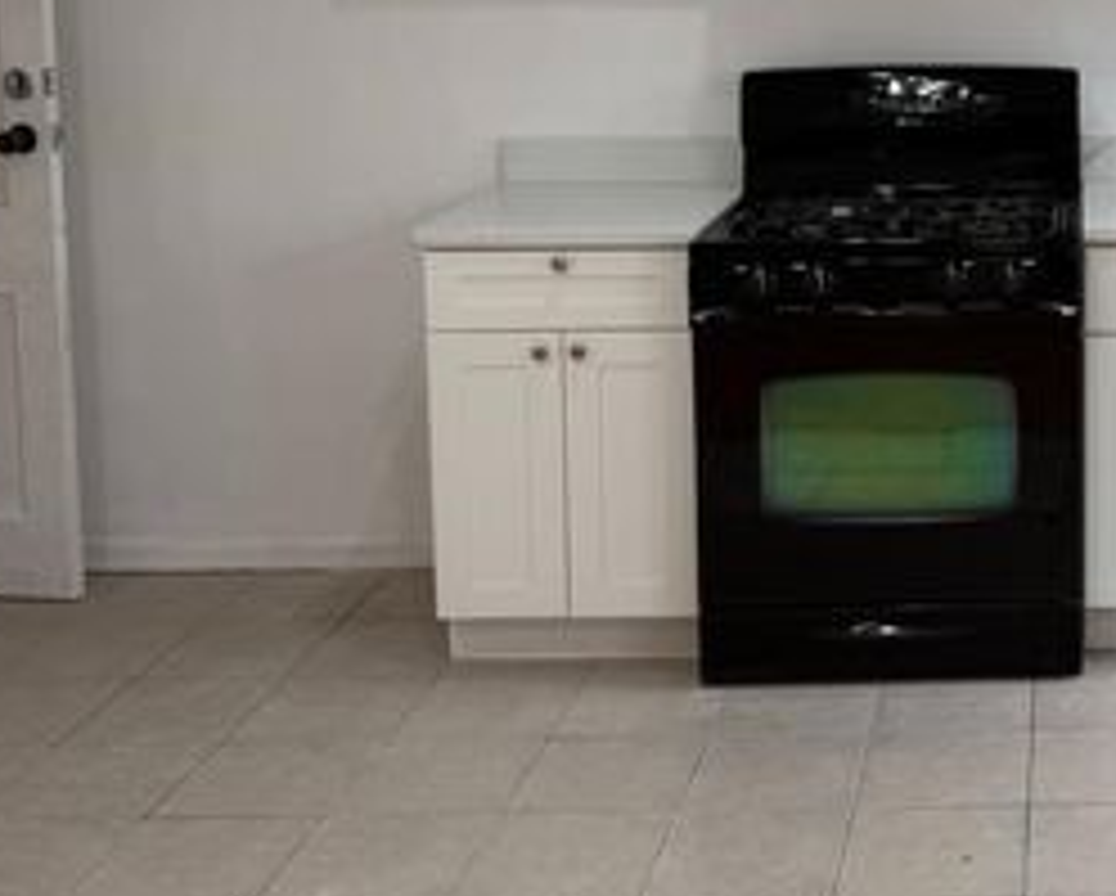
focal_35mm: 56
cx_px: 1125
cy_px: 128
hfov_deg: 31.0
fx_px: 1852
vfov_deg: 26.5
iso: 80
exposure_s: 1/120
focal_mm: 6.76
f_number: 1.78
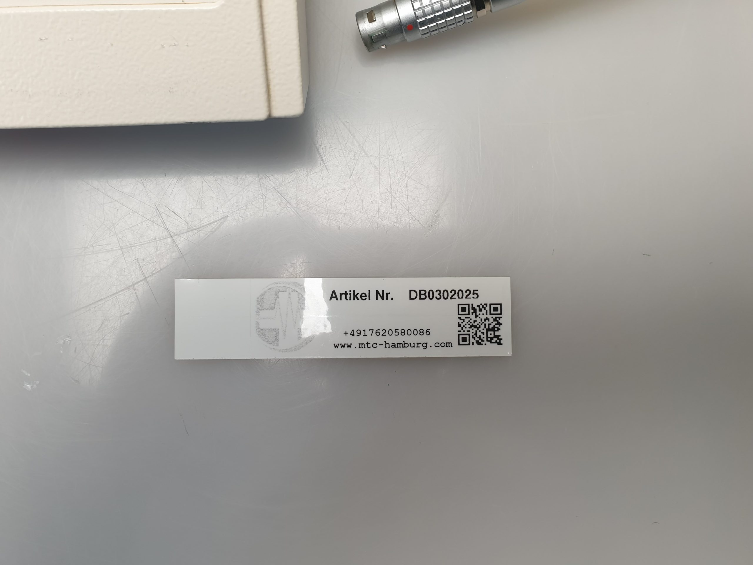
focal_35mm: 26
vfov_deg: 53.1
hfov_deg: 67.3
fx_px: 566
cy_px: 282
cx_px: 376
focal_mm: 4.3
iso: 80
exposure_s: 1/50
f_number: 2.4
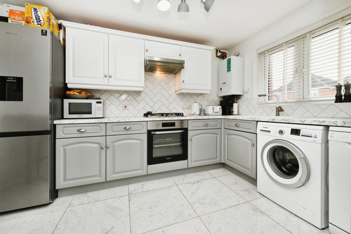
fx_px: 137
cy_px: 117
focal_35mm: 14
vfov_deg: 81.2
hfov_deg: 104.2
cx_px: 176
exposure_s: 1/60
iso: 640
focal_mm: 14
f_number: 8
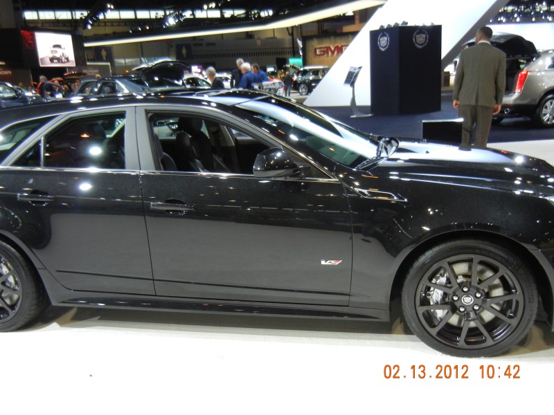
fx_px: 544
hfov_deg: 54.0
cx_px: 277
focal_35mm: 34
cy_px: 208
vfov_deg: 41.8
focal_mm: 6.2
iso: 400
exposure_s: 1/55.6
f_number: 3.6
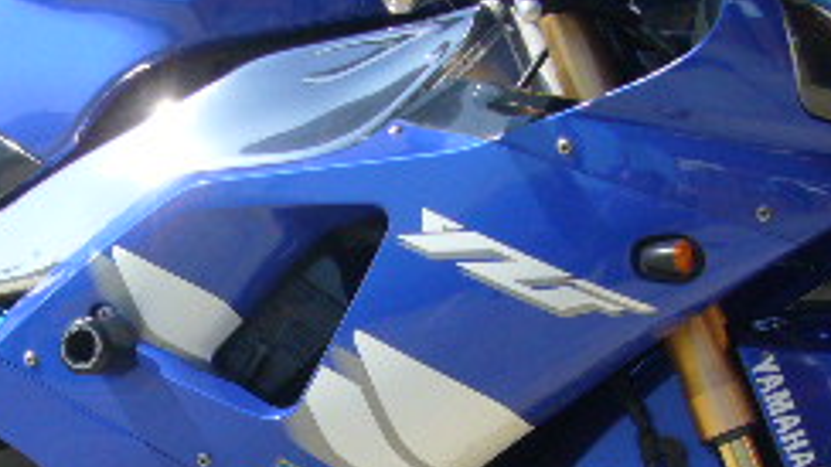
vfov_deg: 12.1
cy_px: 344
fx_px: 2203
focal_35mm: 100
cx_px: 238
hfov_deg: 21.2
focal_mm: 5.8
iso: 80
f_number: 5.6
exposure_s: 1/250
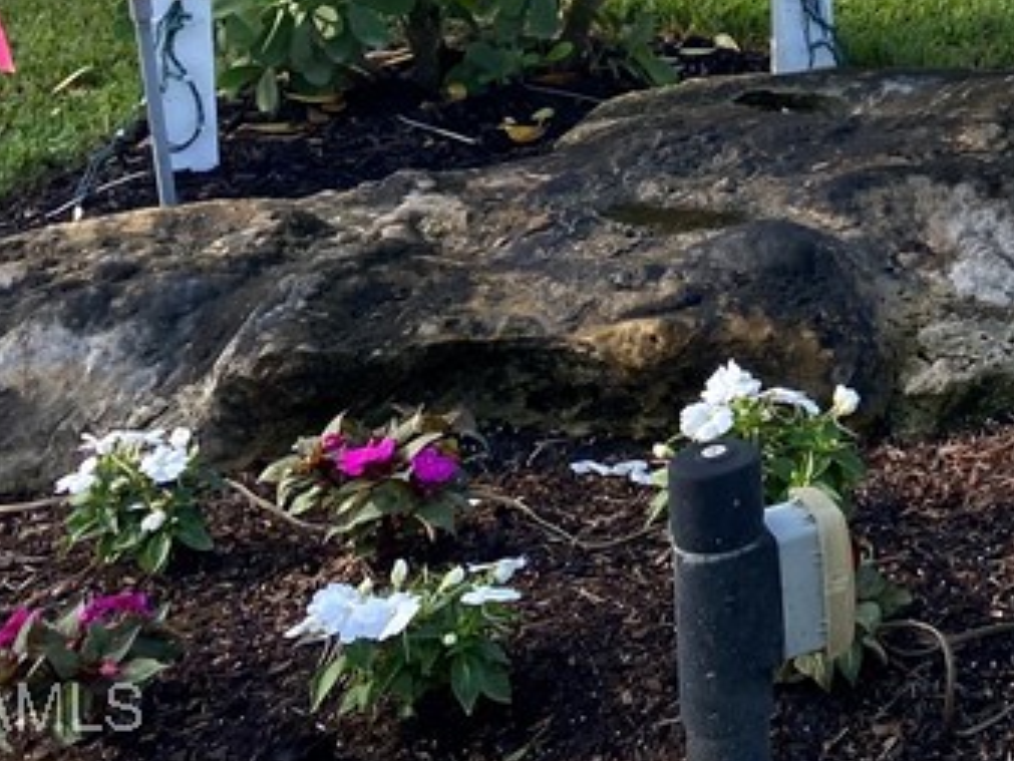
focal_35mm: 79
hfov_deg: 22.2
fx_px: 2315
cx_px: 1318
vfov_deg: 16.9
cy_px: -379
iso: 32
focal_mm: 4.25
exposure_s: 1/1464
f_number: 1.8
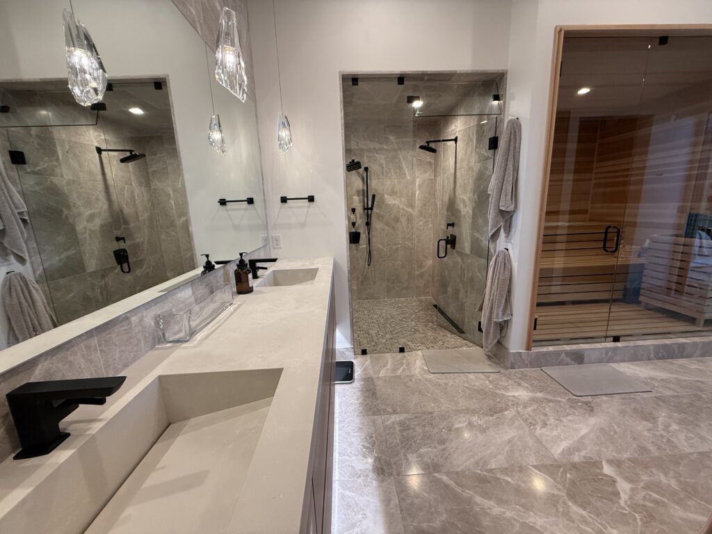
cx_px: 356
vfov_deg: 85.7
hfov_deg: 102.1
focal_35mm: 14
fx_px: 288
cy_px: 267
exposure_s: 1/120
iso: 200
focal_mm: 2.22
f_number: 2.2
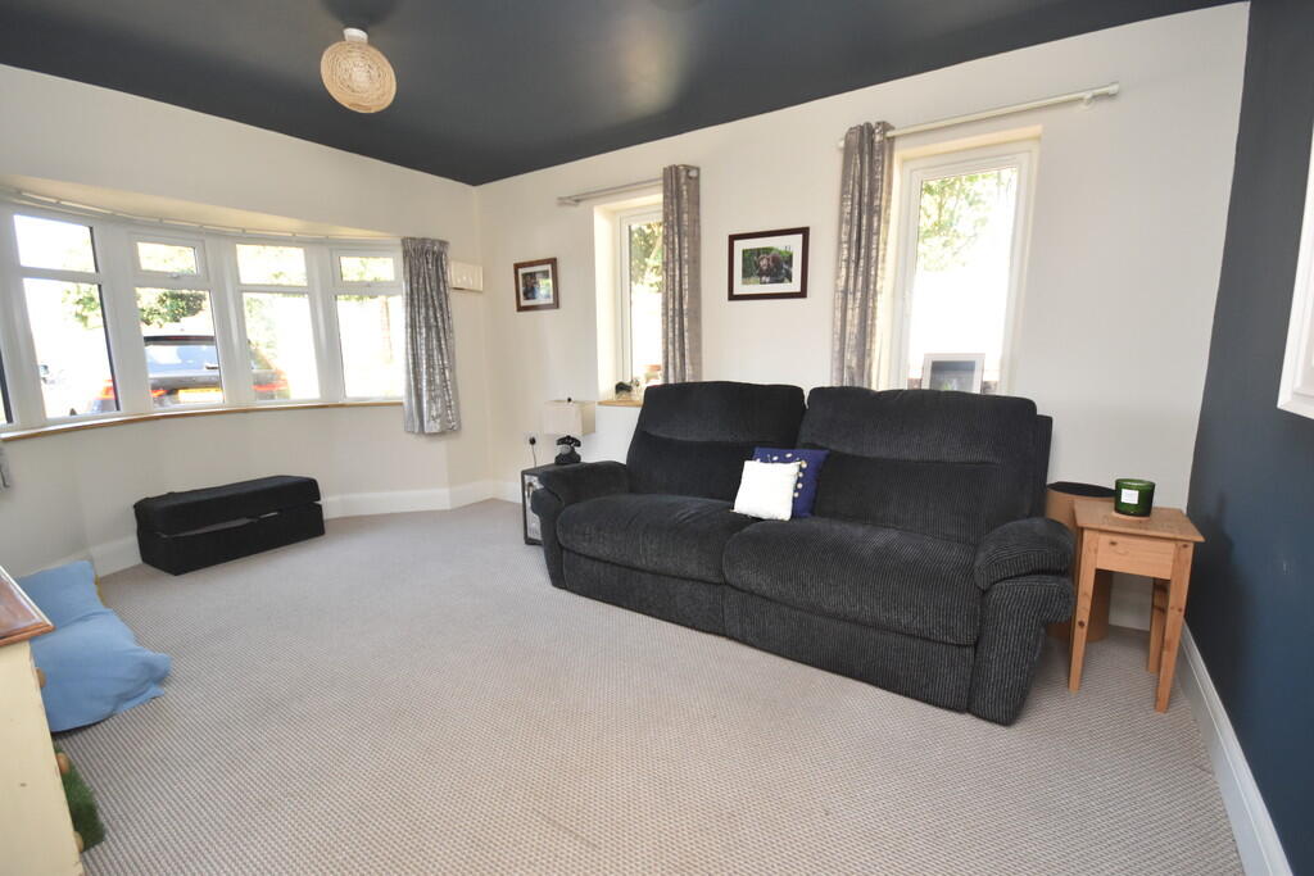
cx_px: 657
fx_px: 548
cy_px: 438
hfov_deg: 100.4
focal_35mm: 15
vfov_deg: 77.3
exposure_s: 1/125
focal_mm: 10
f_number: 4
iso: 900
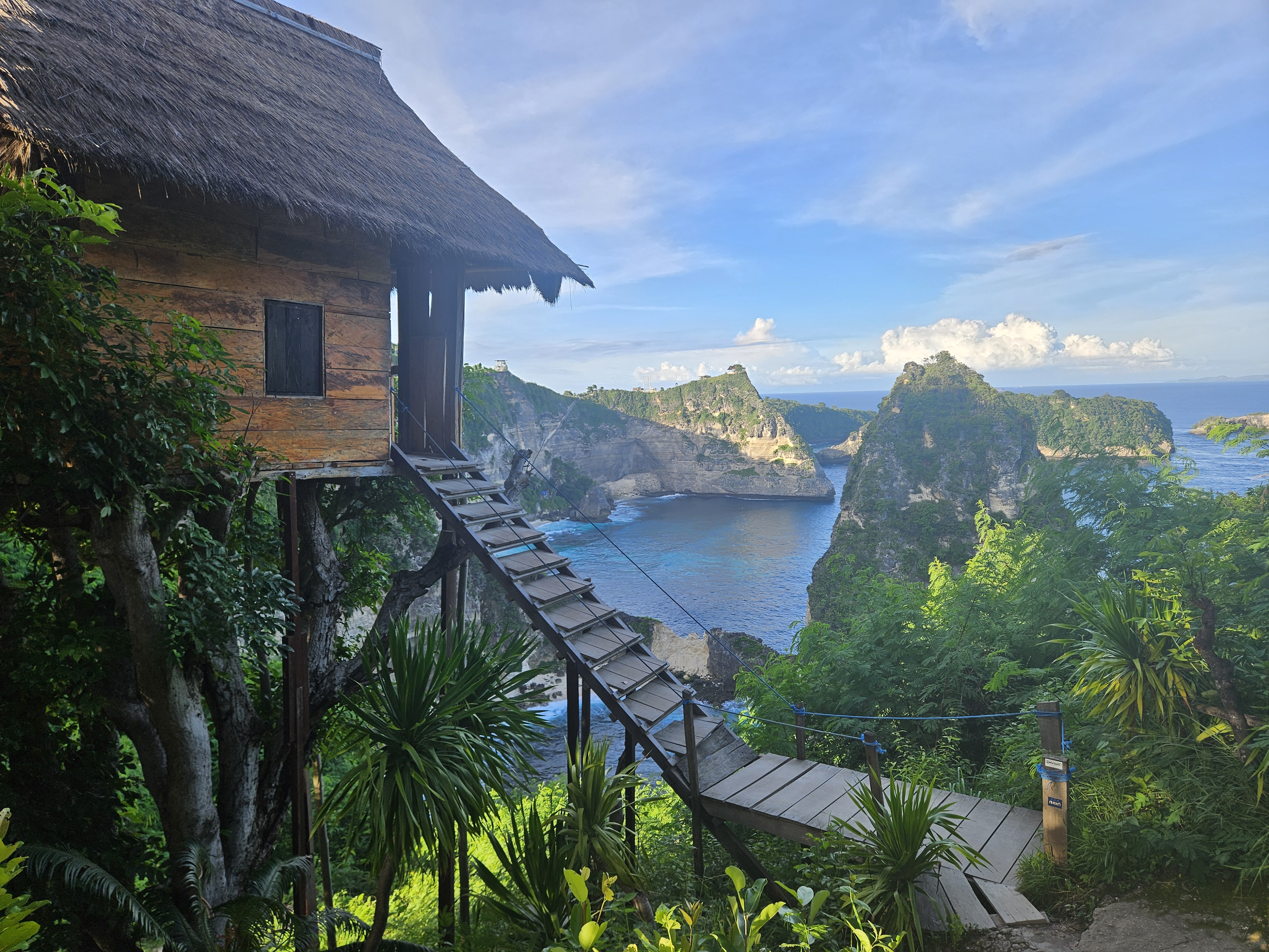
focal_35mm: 23
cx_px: 634
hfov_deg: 73.9
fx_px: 843
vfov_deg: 58.9
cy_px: 476
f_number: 1.8
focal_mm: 5.4
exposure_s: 1/425
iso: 25
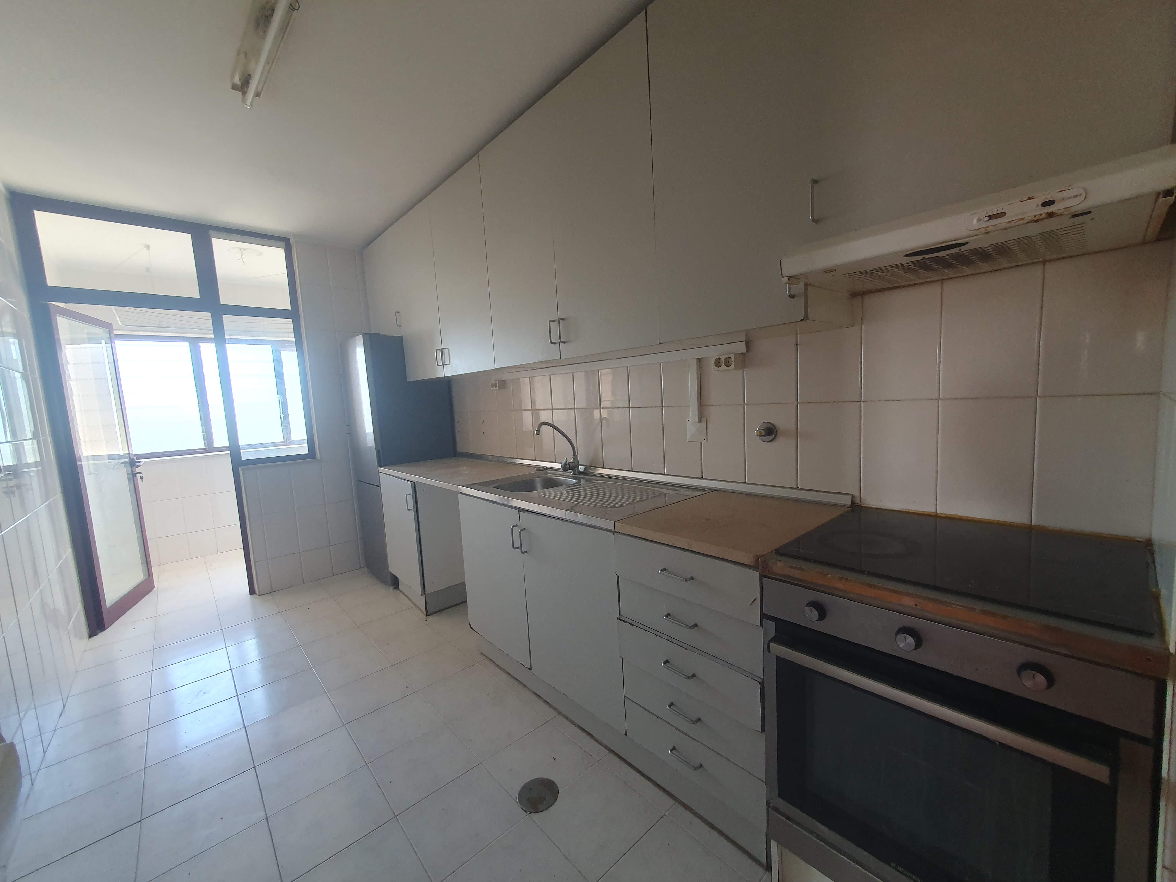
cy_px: 441
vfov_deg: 89.9
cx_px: 588
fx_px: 442
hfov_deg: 106.2
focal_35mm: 13
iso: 100
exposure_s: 1/50
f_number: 2.2
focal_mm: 1.8
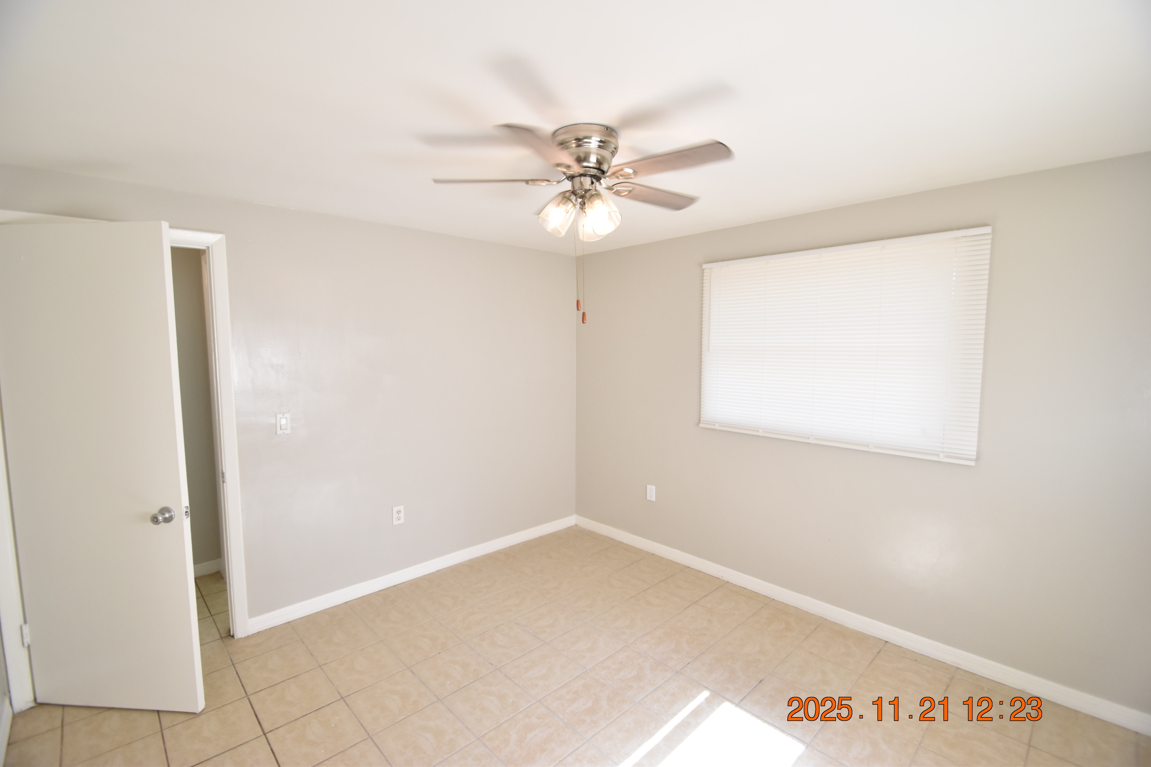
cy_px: 384
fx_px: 480
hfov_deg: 100.4
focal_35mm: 15
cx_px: 576
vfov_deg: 77.3
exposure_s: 1/180
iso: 800
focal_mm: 10
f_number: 3.5
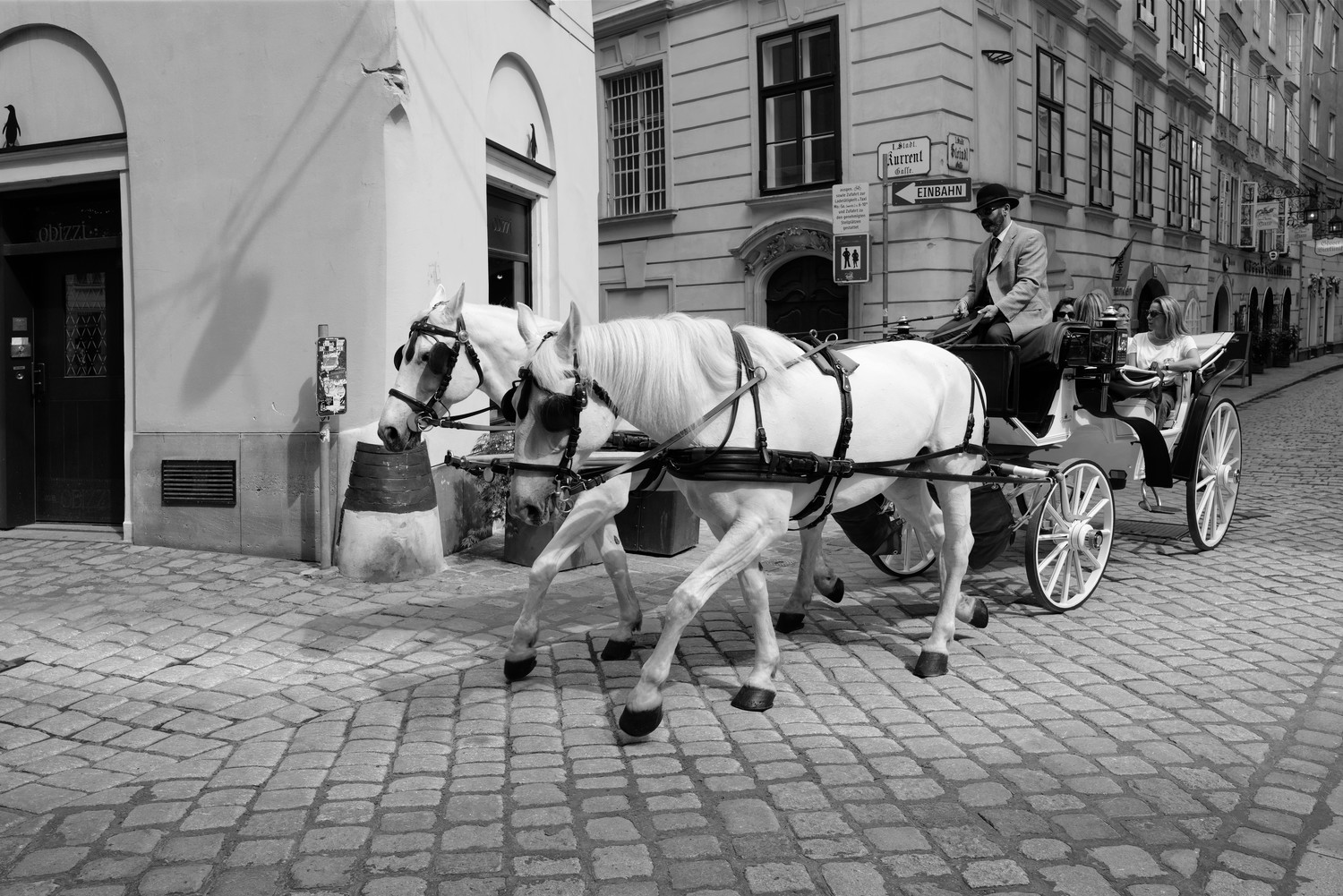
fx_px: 1045
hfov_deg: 65.5
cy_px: 448
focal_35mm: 28
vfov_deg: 46.4
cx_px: 672
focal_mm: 28
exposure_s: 1/500
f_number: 6.3
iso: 400
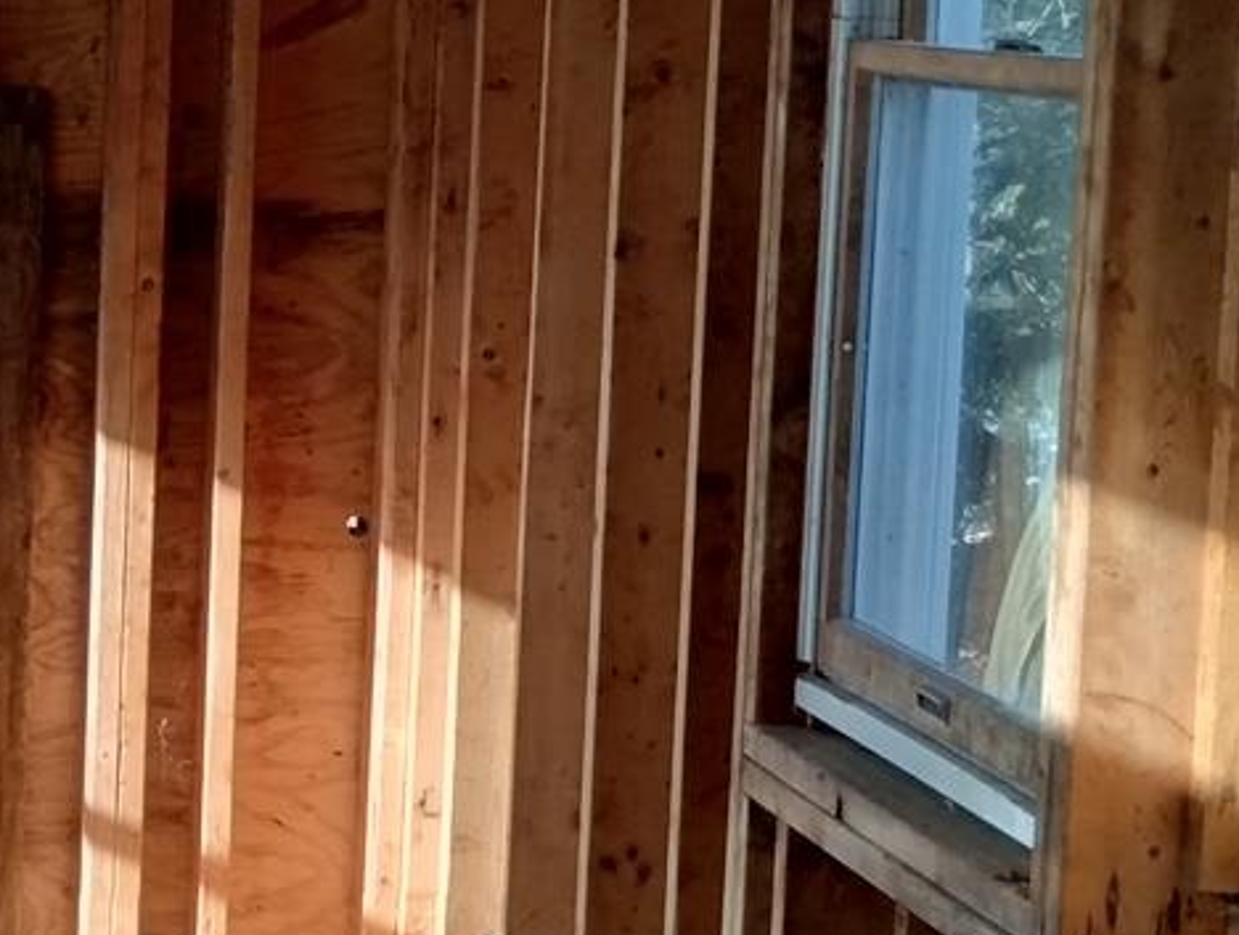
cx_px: -580
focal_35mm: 122
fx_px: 4376
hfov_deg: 15.0
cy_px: 548
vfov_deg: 12.2
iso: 139
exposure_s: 1/120
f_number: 1.8
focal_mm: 4.27
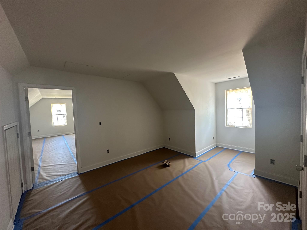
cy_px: 115
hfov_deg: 102.1
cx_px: 154
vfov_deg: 85.7
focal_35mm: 14
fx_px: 124
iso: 320
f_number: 2.2
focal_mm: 2.22
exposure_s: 1/65
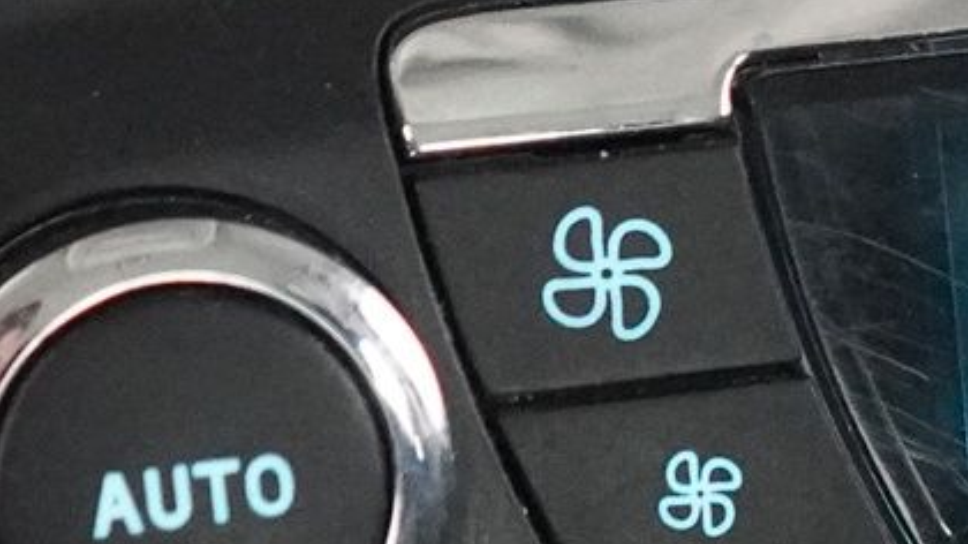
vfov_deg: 4.6
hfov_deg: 8.0
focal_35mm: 262
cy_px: 584
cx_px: 1512
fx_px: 6723
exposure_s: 1/13
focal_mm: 28
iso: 6400
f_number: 3.5
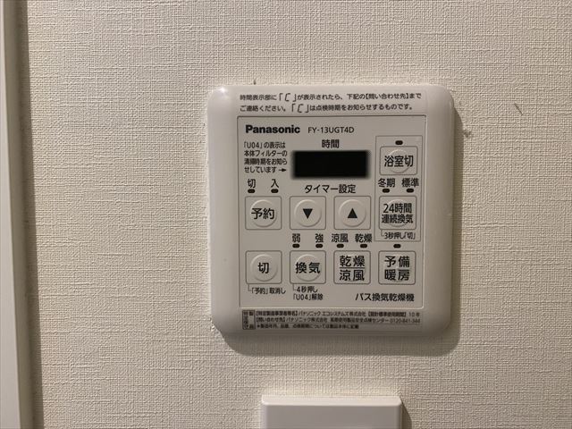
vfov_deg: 53.1
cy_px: 214
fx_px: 430
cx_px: 286
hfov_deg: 67.3
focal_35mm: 26
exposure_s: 1/50
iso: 160
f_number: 1.8
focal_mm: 4.25
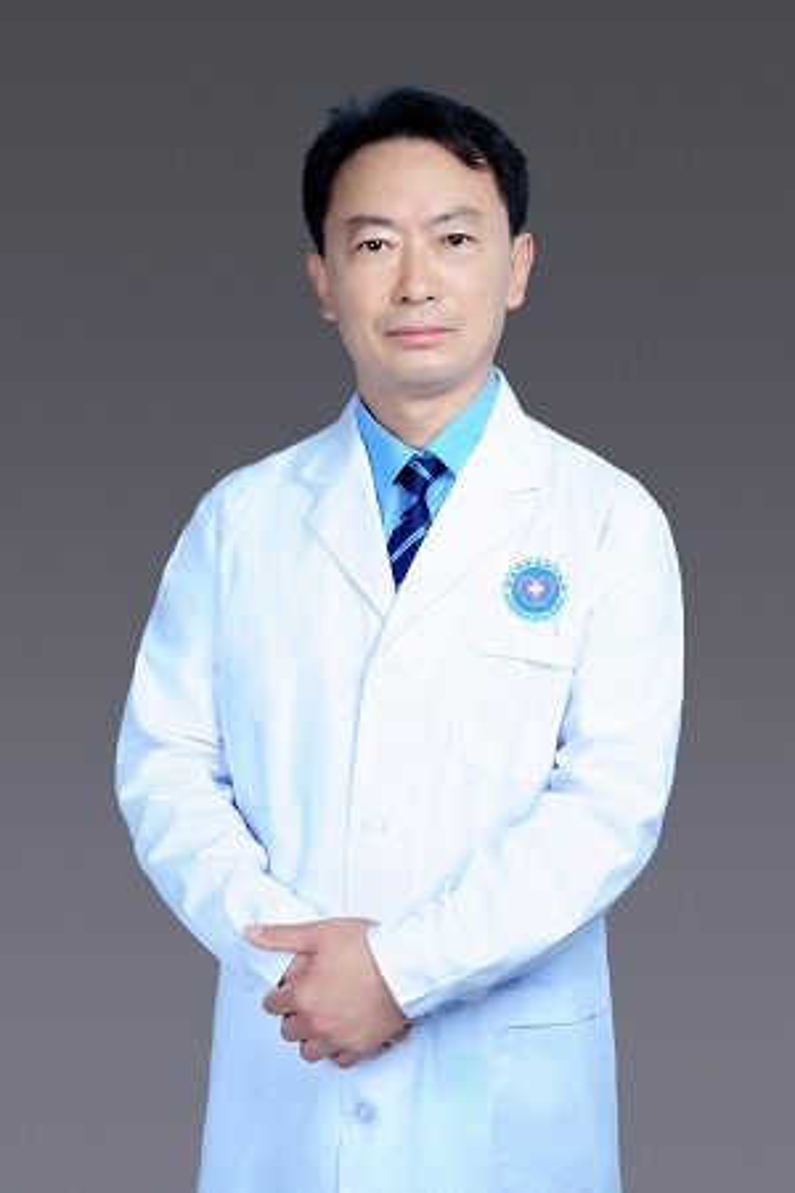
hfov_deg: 27.0
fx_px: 1656
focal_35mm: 50
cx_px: 398
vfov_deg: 39.6
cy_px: 596
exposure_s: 1/160
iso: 200
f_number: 9
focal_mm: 50
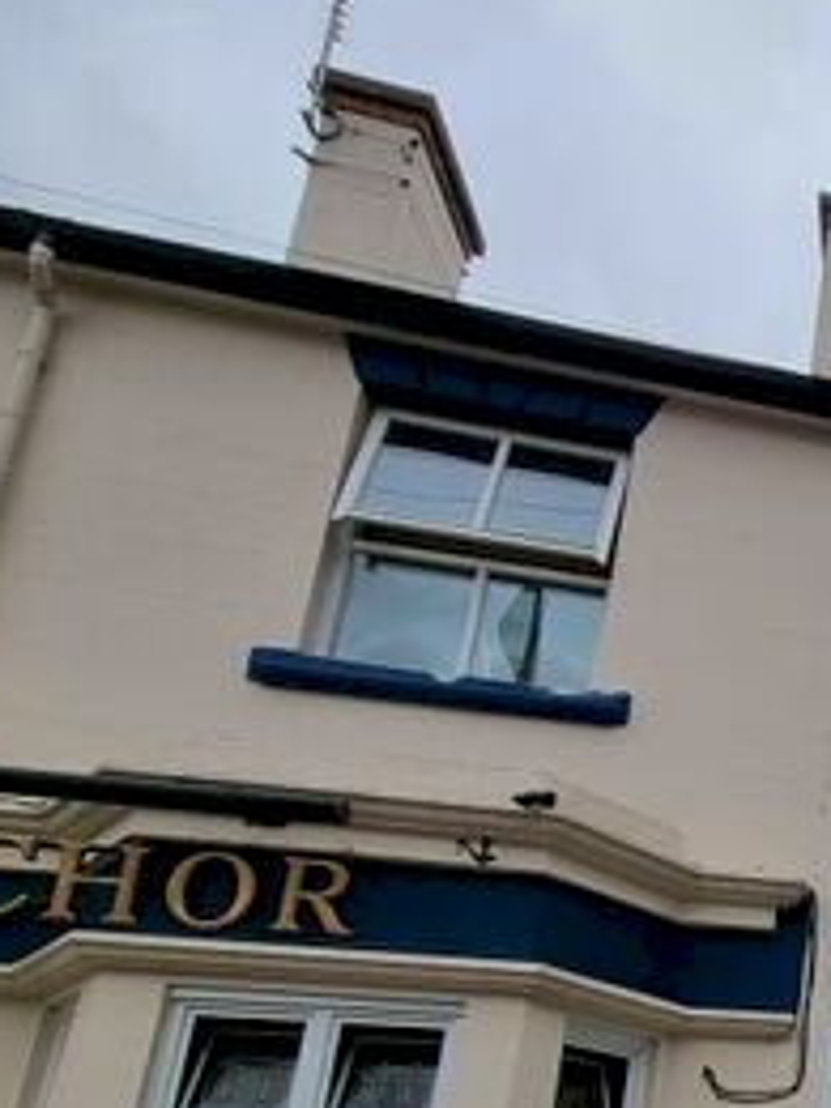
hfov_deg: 26.5
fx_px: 1120
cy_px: 957
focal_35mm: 35
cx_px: 1300
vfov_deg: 48.2
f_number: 2.2
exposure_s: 1/1188
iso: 50
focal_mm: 2.2
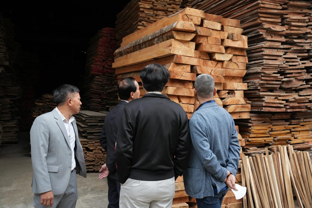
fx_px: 289
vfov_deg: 39.5
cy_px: 104
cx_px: 156
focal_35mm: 33
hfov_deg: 56.6
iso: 640
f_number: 4.5
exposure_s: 1/400
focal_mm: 33.4
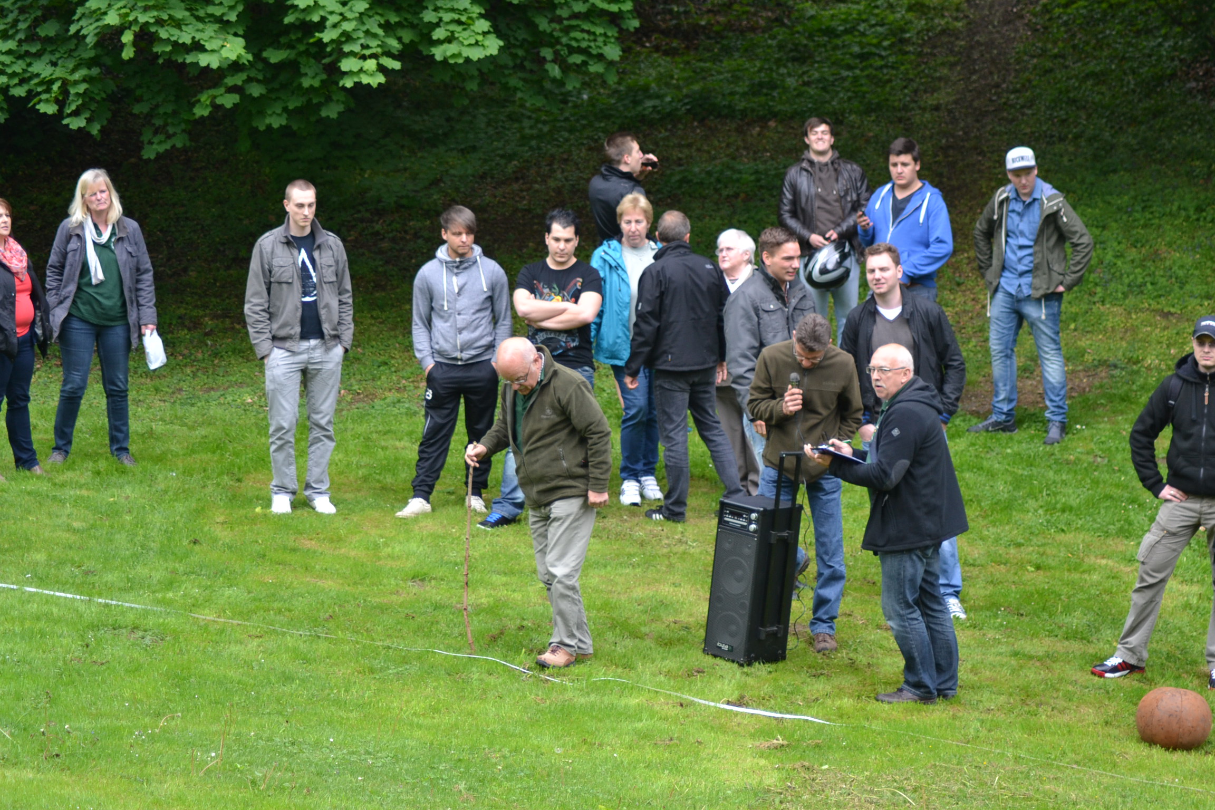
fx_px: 3543
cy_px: 405
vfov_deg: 13.0
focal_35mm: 105
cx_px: 608
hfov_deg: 19.5
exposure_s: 1/200
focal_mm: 70
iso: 400
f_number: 4
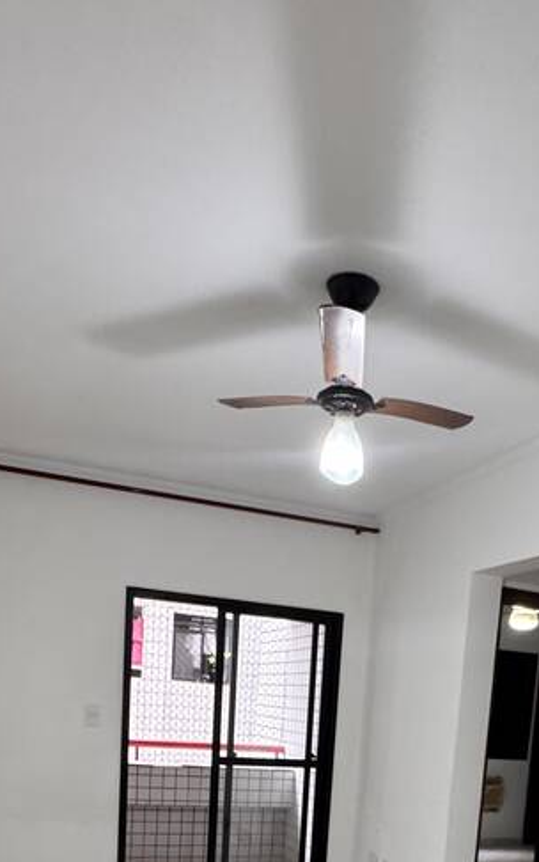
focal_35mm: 33
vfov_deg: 49.9
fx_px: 775
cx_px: 356
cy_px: 814
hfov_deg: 37.9
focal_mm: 2.22
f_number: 2.2
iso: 400
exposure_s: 1/60
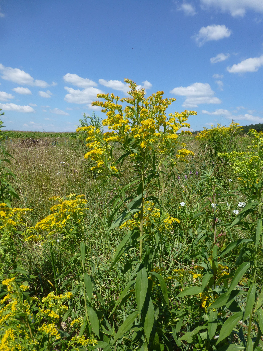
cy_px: 176
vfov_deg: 71.6
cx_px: 132
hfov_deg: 56.8
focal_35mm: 24
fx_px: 243
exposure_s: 1/1000
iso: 100
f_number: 4
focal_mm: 4.3
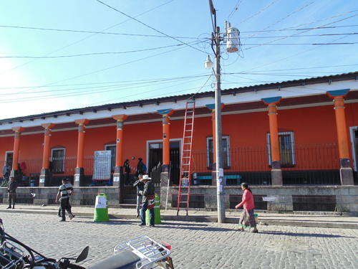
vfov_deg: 51.4
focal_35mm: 27
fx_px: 279
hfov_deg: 65.3
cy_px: 134
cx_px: 179
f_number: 3.2
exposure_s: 1/400
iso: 80
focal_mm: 4.8
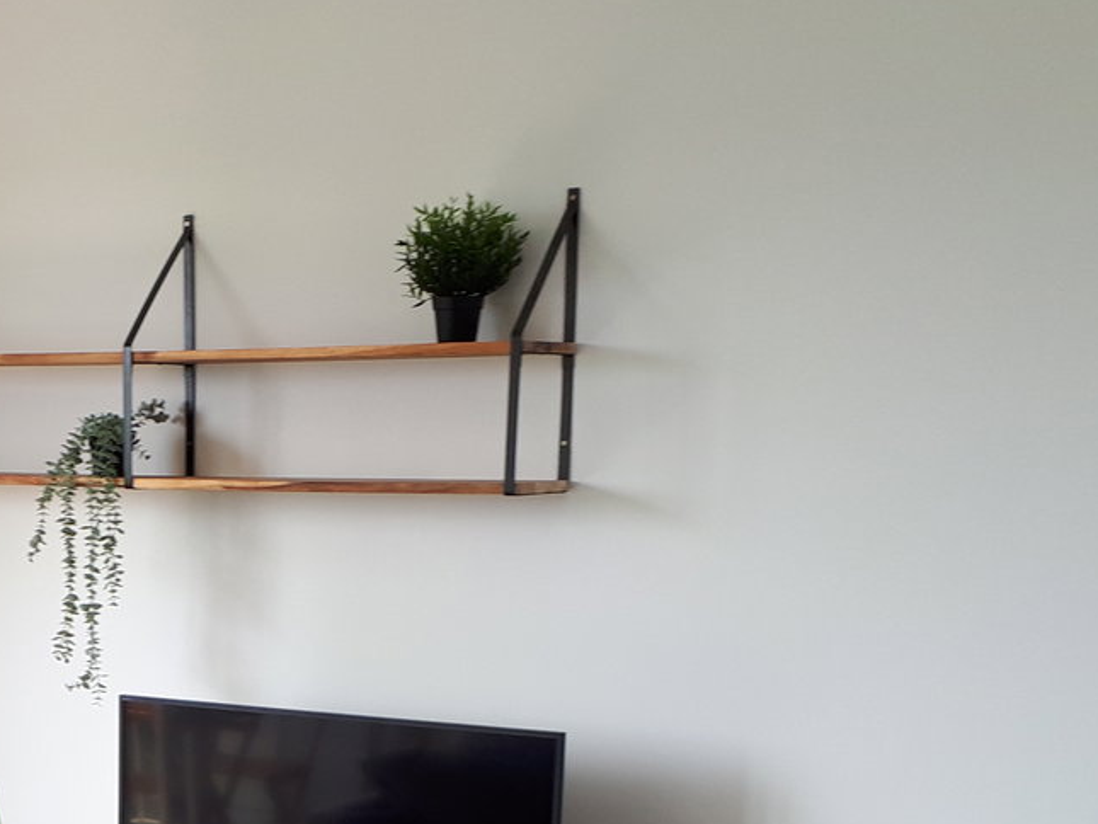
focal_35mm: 67
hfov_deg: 27.8
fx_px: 2126
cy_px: 972
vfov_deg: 20.6
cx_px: 87
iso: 40
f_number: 1.9
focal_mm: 3.6
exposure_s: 1/110
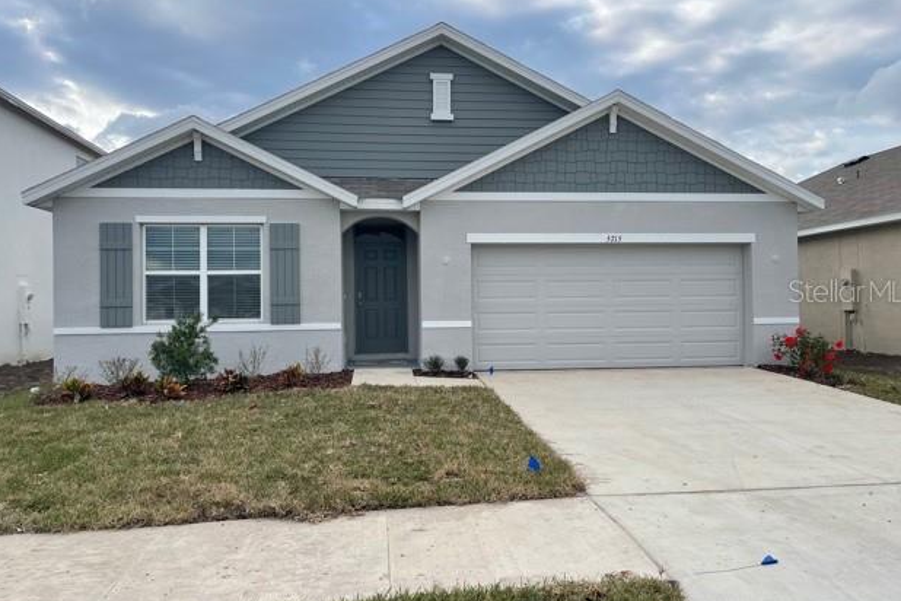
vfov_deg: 46.4
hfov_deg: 65.5
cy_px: 290
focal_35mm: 28
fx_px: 701
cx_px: 459
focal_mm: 5.1
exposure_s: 1/2786
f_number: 1.6
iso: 32
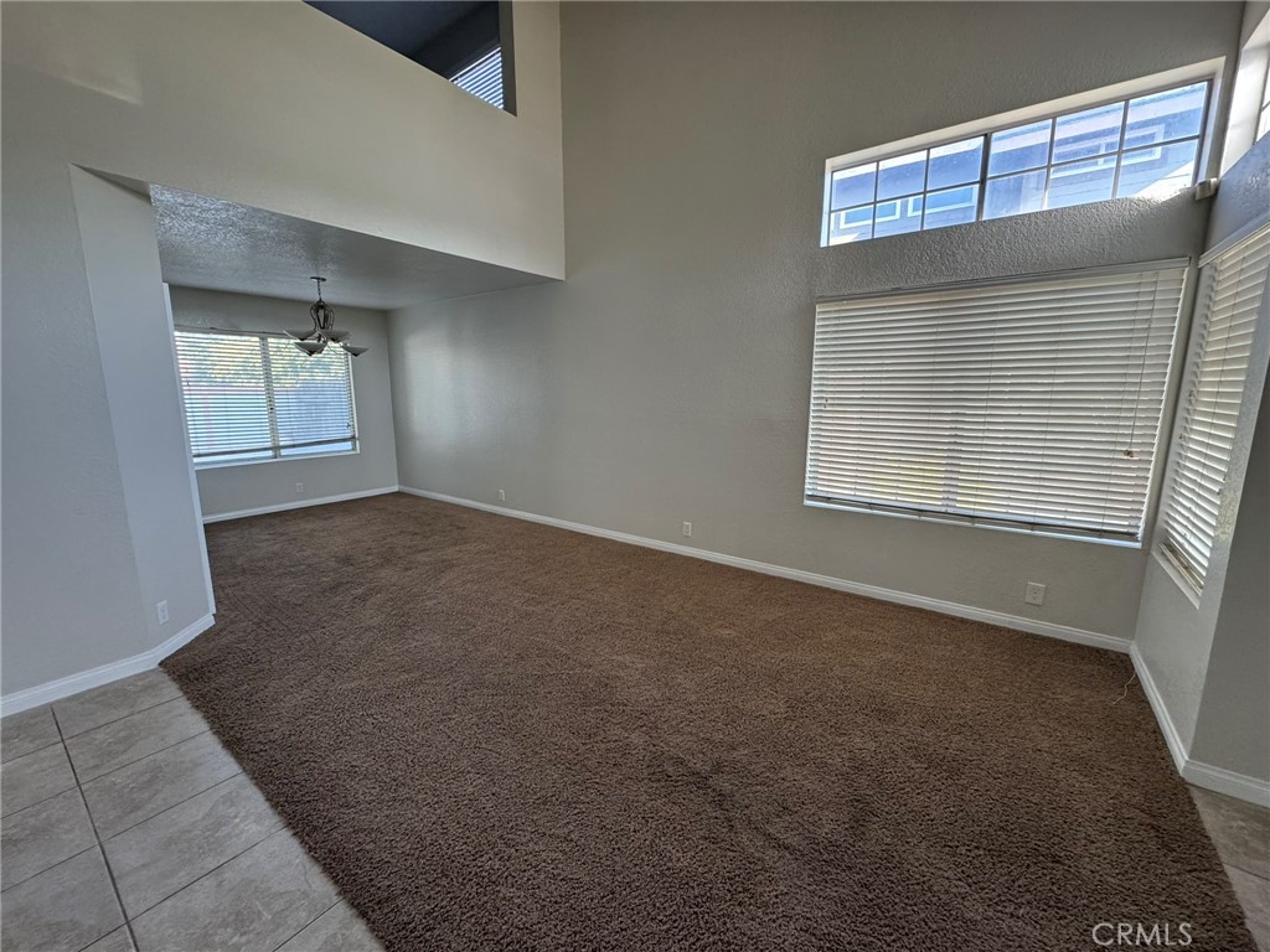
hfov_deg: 102.1
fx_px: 514
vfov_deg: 85.7
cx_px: 635
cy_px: 476
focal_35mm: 14
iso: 250
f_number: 2.2
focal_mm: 2.22
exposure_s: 1/99
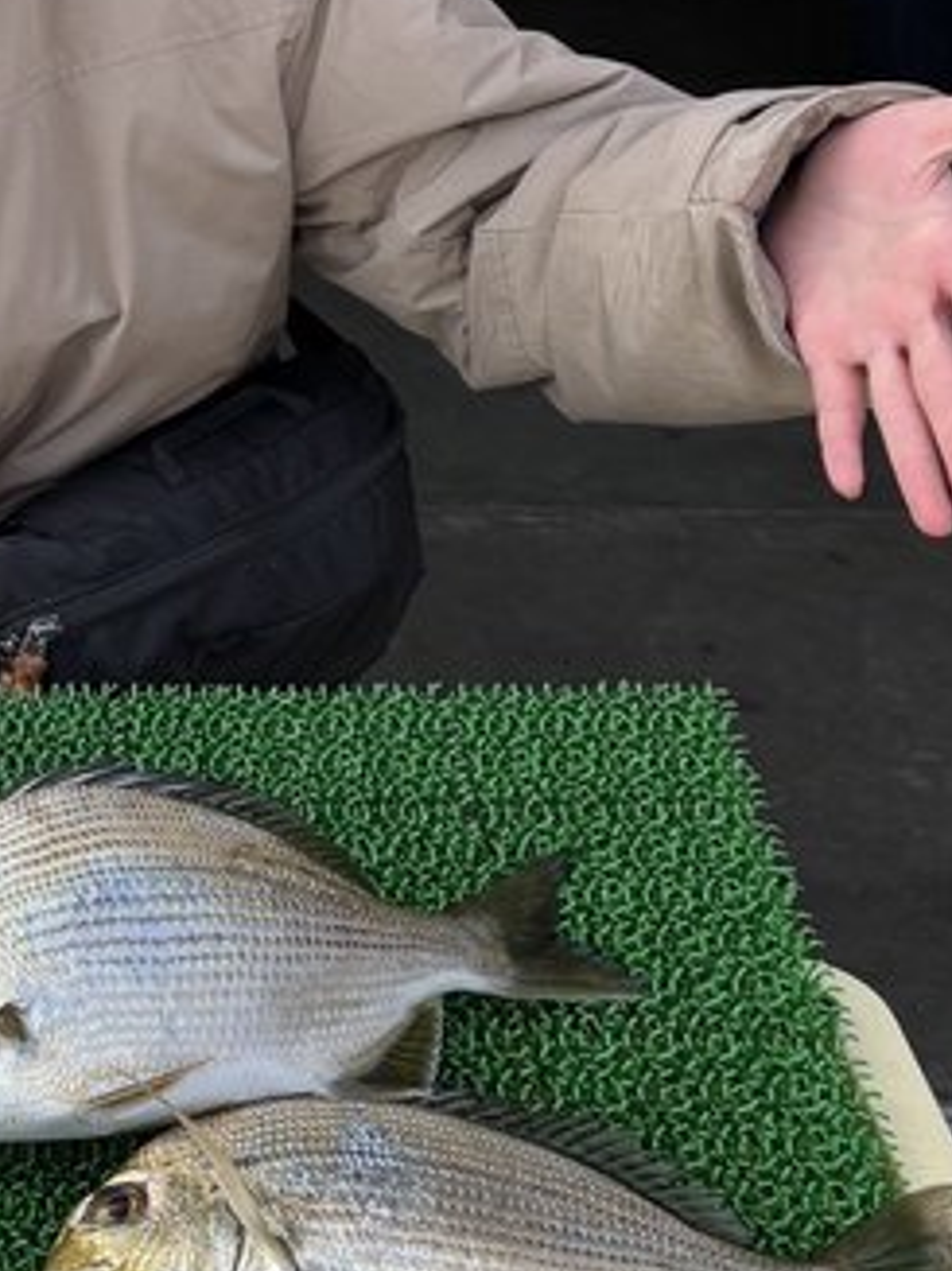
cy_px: 233
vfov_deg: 27.9
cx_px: -97
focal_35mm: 68
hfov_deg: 20.6
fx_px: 2495
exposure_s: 1/865
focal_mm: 5.96
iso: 50
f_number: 1.6
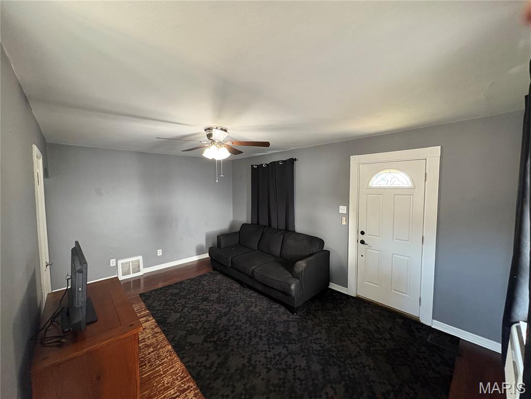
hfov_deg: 102.1
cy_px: 200
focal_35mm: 14
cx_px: 266
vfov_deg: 85.7
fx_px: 215
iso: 400
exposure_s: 1/60
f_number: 2.2
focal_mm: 2.22
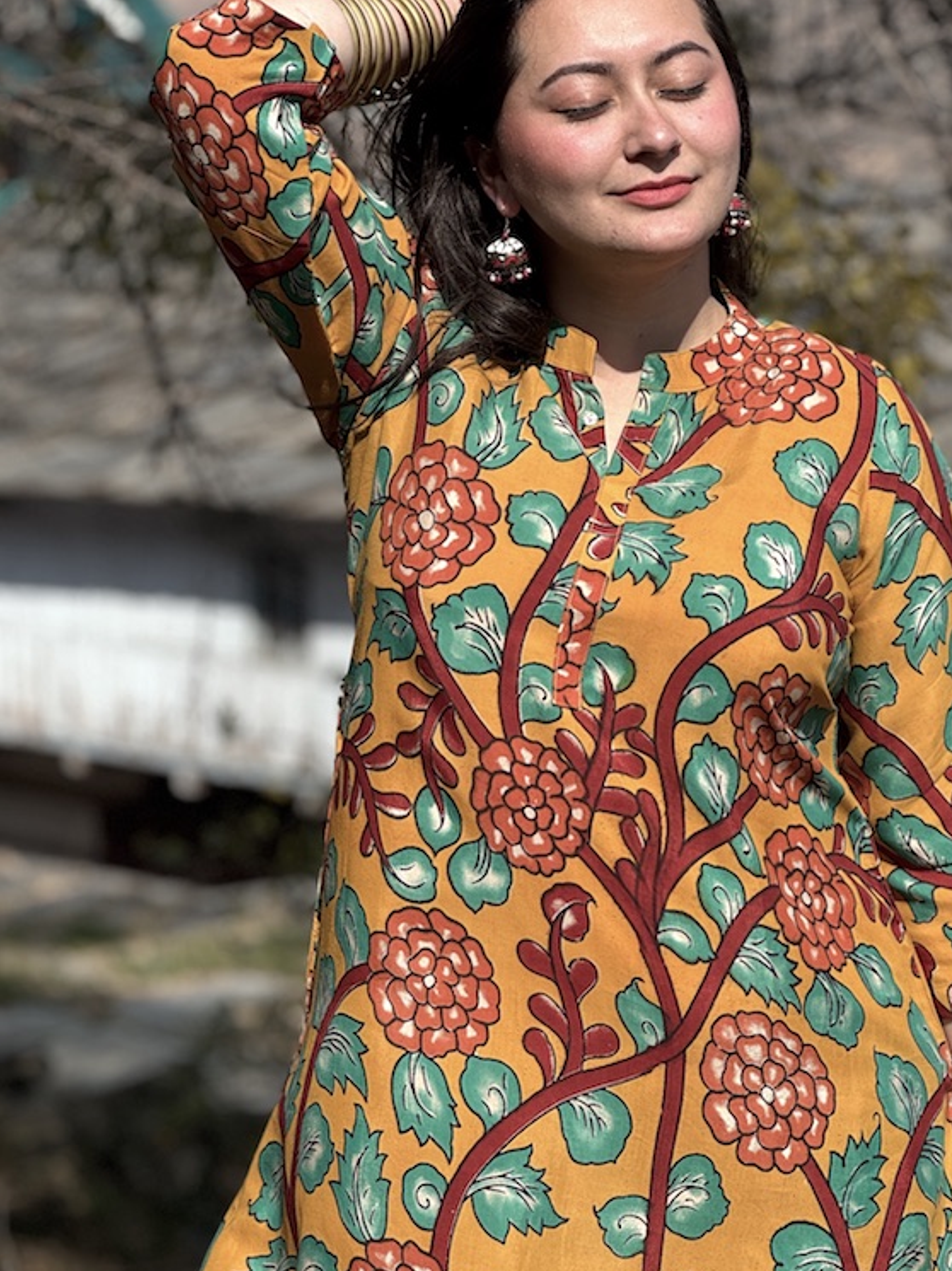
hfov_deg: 14.3
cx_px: 583
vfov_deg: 19.1
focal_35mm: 103
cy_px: 739
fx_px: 3780
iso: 25
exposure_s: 1/1155
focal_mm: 9
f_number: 2.8
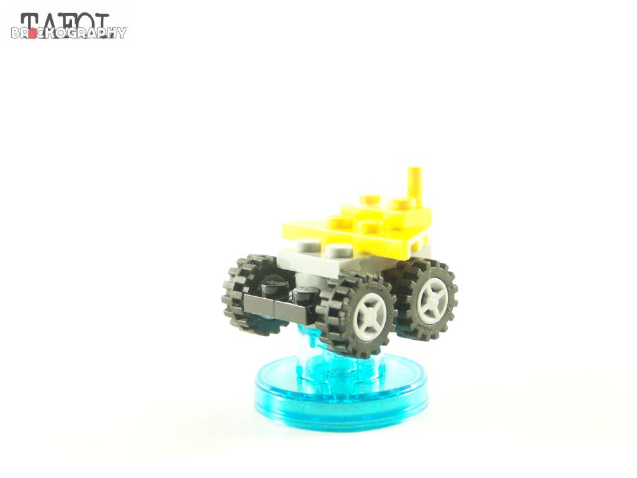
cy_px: 239
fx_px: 1380
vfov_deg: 19.6
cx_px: 318
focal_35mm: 75
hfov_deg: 26.0
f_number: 3.2
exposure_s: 1/45
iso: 400
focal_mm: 12.4
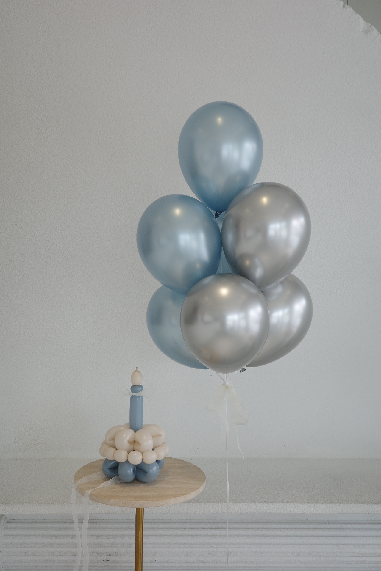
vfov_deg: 48.5
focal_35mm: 40
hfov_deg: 33.4
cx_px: 190
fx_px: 635
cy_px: 286
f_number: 3.5
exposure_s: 1/200
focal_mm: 26
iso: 200
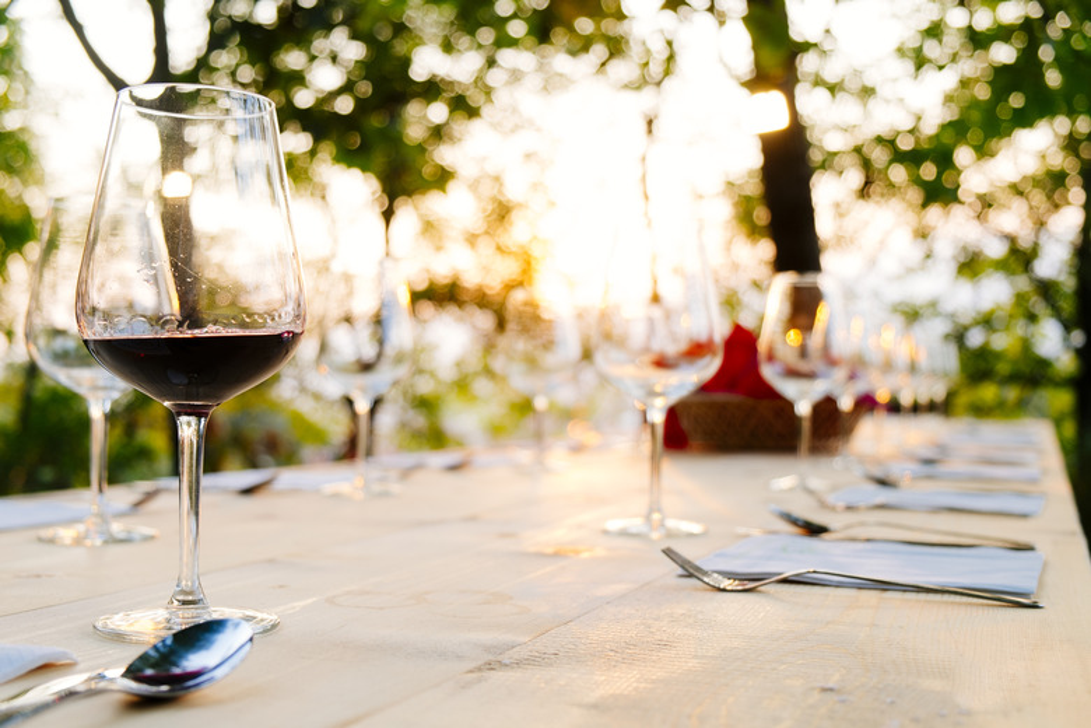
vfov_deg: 31.2
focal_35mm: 43
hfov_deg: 45.4
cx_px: 546
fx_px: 1303
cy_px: 364
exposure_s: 1/60
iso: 200
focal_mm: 28.9
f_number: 3.2
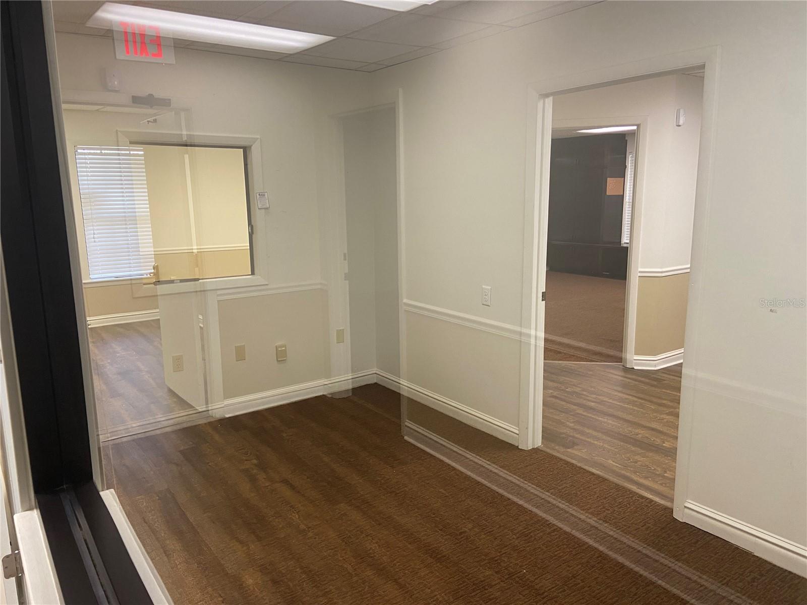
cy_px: 302
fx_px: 606
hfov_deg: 67.3
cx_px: 404
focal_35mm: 26
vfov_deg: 53.1
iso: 160
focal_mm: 4.25
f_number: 1.8
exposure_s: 1/60
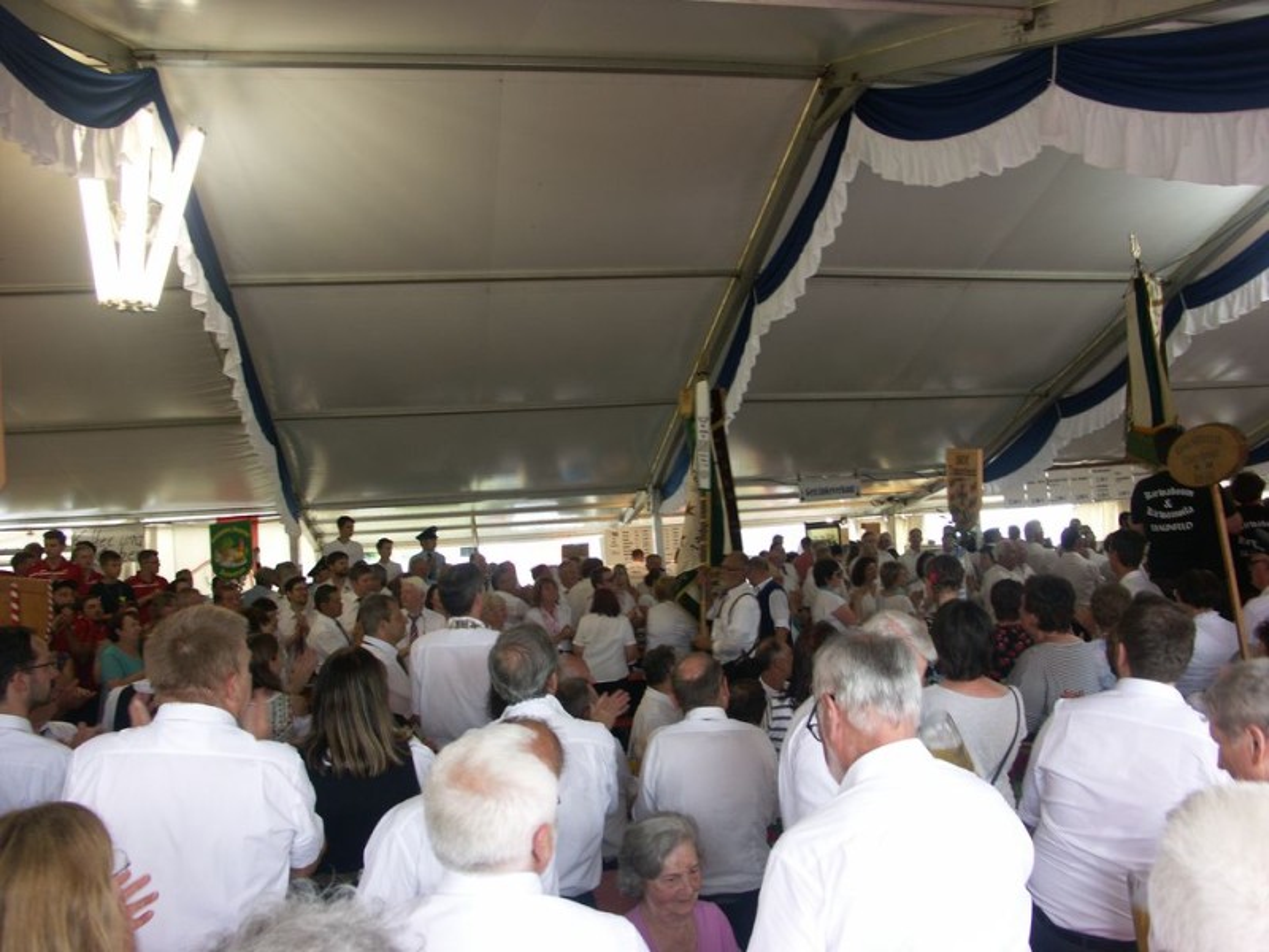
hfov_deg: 63.4
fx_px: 1026
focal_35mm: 28
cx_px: 634
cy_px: 476
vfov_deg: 49.7
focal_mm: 7.2
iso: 64
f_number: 2.8
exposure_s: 1/30
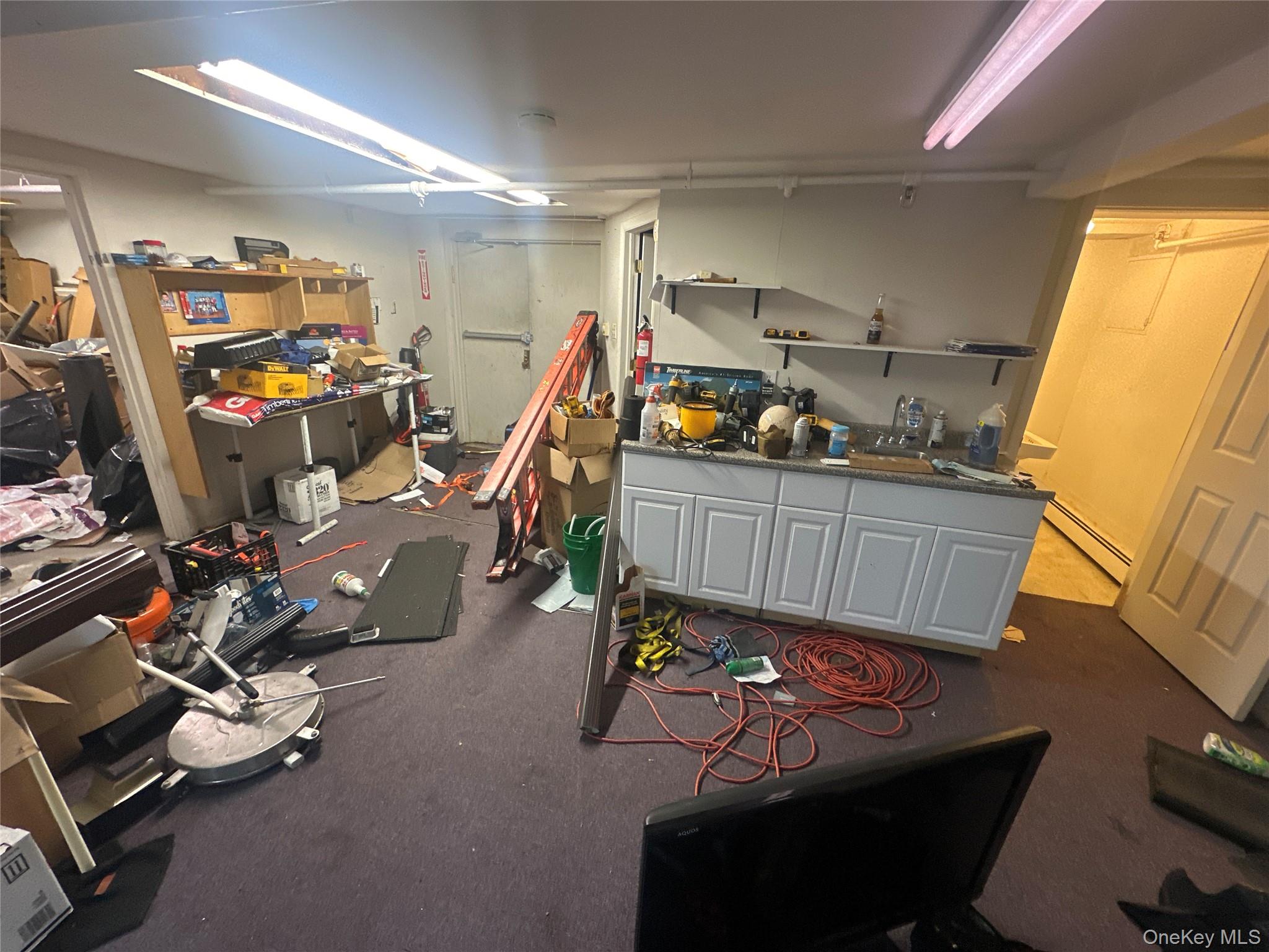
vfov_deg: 85.7
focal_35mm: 14
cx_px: 634
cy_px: 476
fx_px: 513
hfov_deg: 102.1
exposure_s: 1/60
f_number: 2.2
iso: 400
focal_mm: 2.22
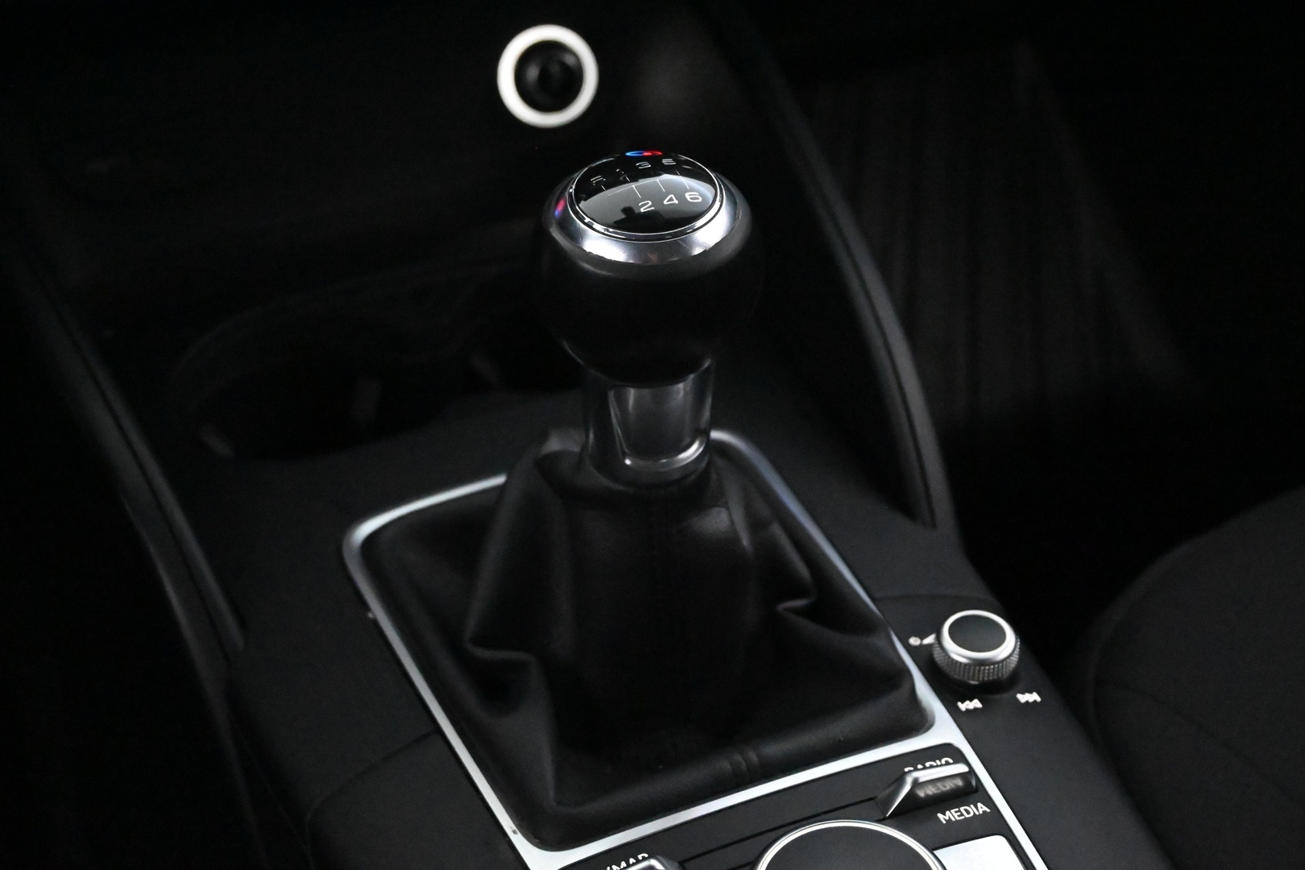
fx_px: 2066
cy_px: 435
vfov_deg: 23.8
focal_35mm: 57
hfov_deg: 35.1
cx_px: 652
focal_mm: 38
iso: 16000
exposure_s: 1/60
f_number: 5.6
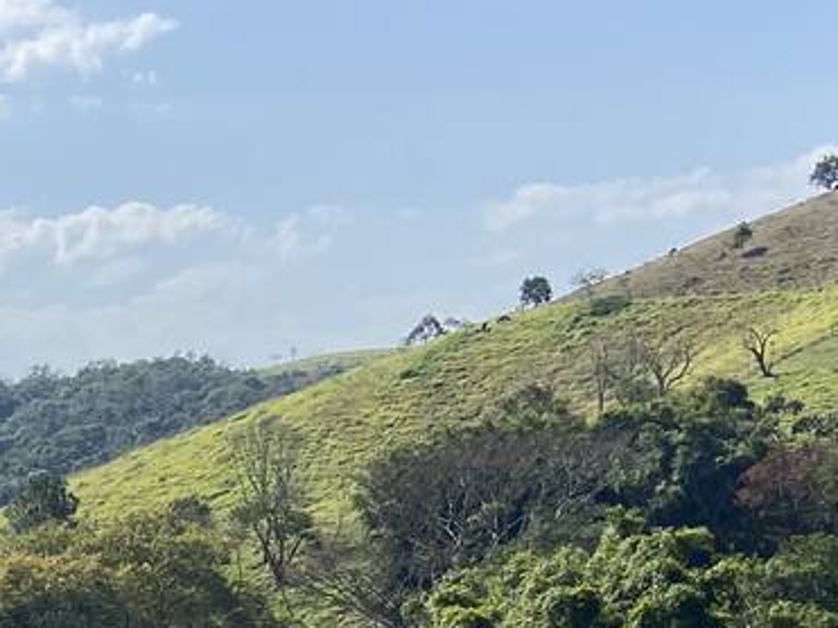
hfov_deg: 18.0
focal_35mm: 101
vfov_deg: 13.2
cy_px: 1143
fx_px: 2444
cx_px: -296
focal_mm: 4.25
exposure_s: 1/2105
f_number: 1.8
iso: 32
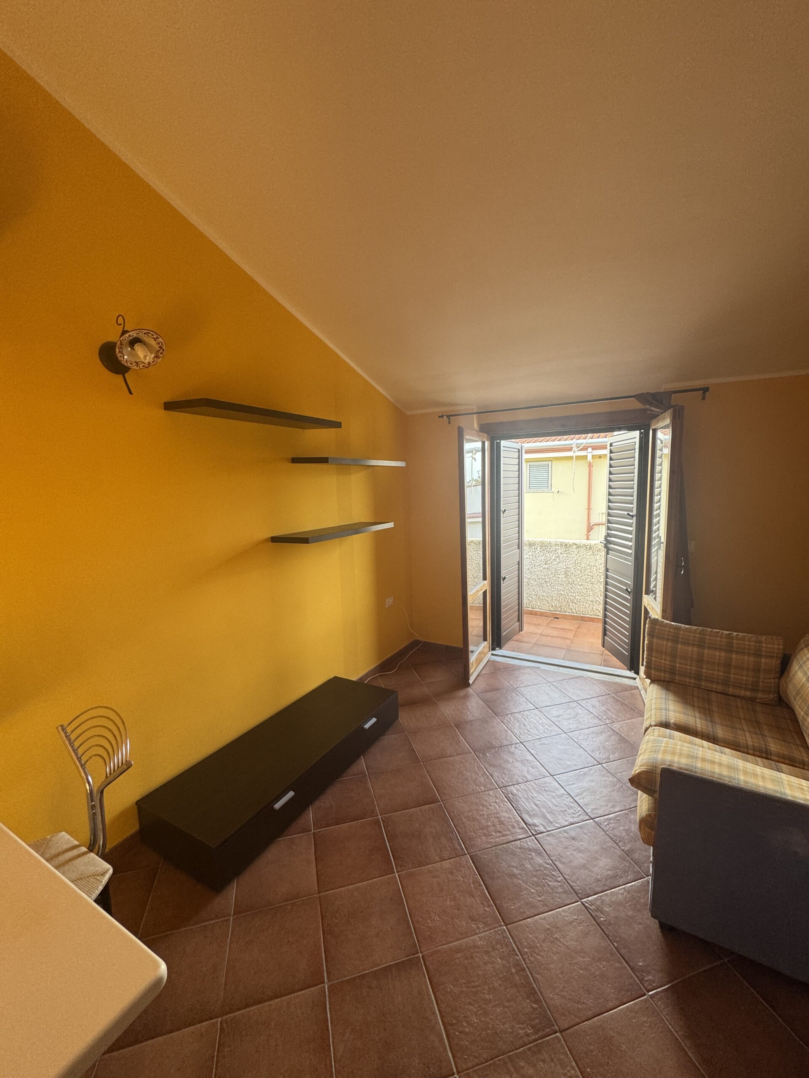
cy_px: 539
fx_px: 436
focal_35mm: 14
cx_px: 404
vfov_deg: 102.1
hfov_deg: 85.7
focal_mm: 2.22
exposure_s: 1/99
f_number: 2.2
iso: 125
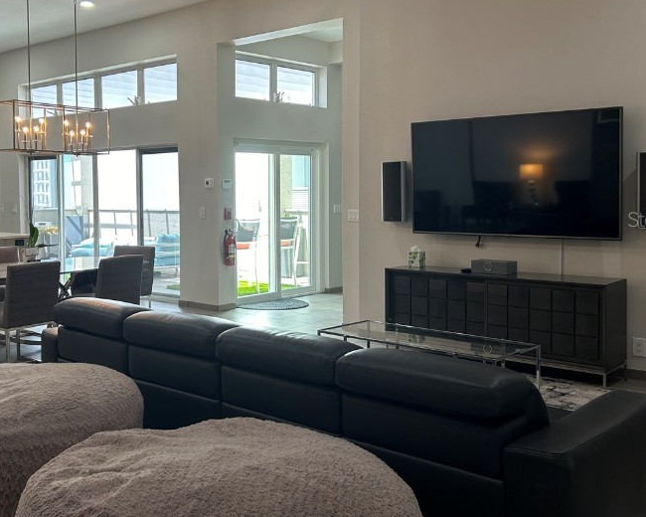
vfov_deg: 37.3
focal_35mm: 40
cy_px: 219
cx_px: 213
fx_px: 765
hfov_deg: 45.1
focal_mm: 5.7
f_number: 1.5
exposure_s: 1/120
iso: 64
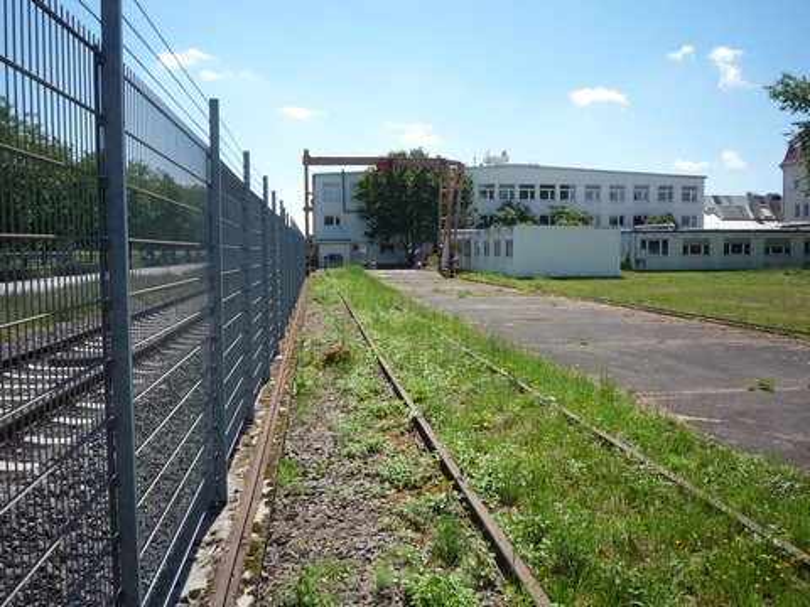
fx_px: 749
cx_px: 405
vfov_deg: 44.2
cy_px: 304
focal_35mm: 32
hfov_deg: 56.8
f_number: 4.5
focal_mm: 5.2
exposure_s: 1/400
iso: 100
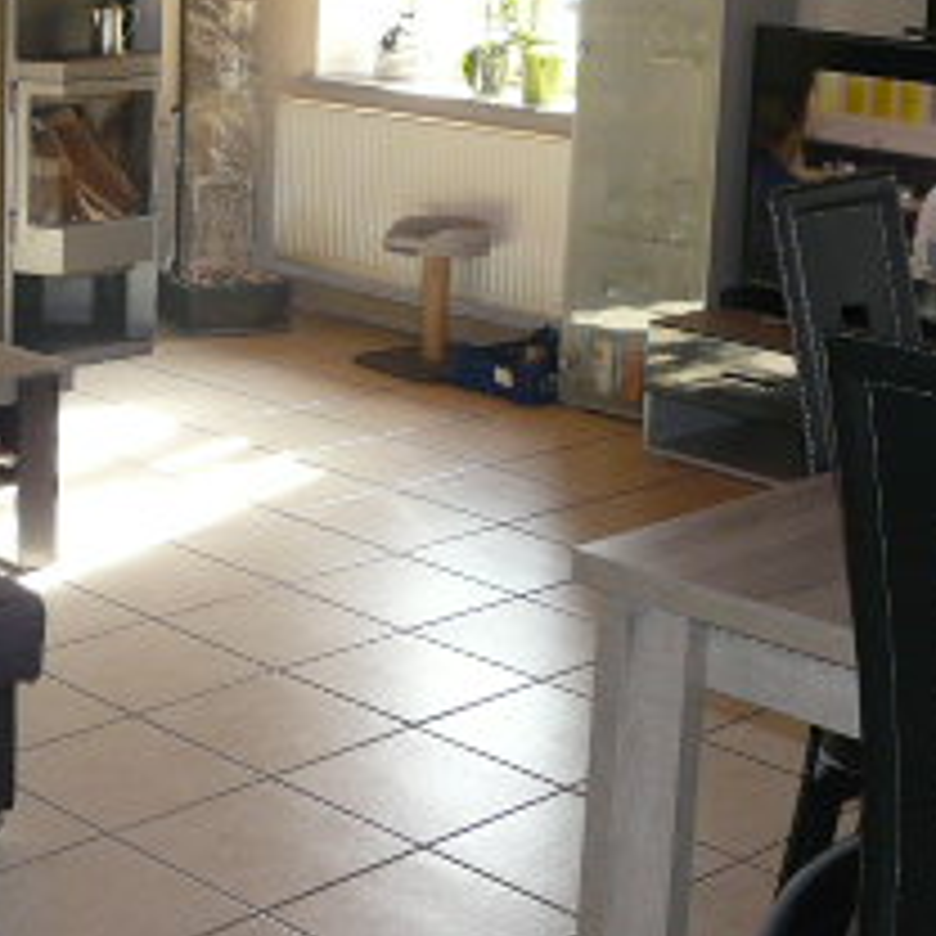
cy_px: 76
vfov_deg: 22.2
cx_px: 176
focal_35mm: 76
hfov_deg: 22.4
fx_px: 2325
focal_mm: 4.6
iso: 100
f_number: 2.8
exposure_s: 1/30
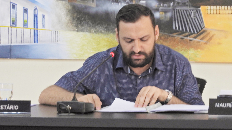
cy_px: 58
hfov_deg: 10.1
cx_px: 126
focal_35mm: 213
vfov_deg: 5.7
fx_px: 1310
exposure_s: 1/2.5
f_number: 7.3
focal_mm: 26.9
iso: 100
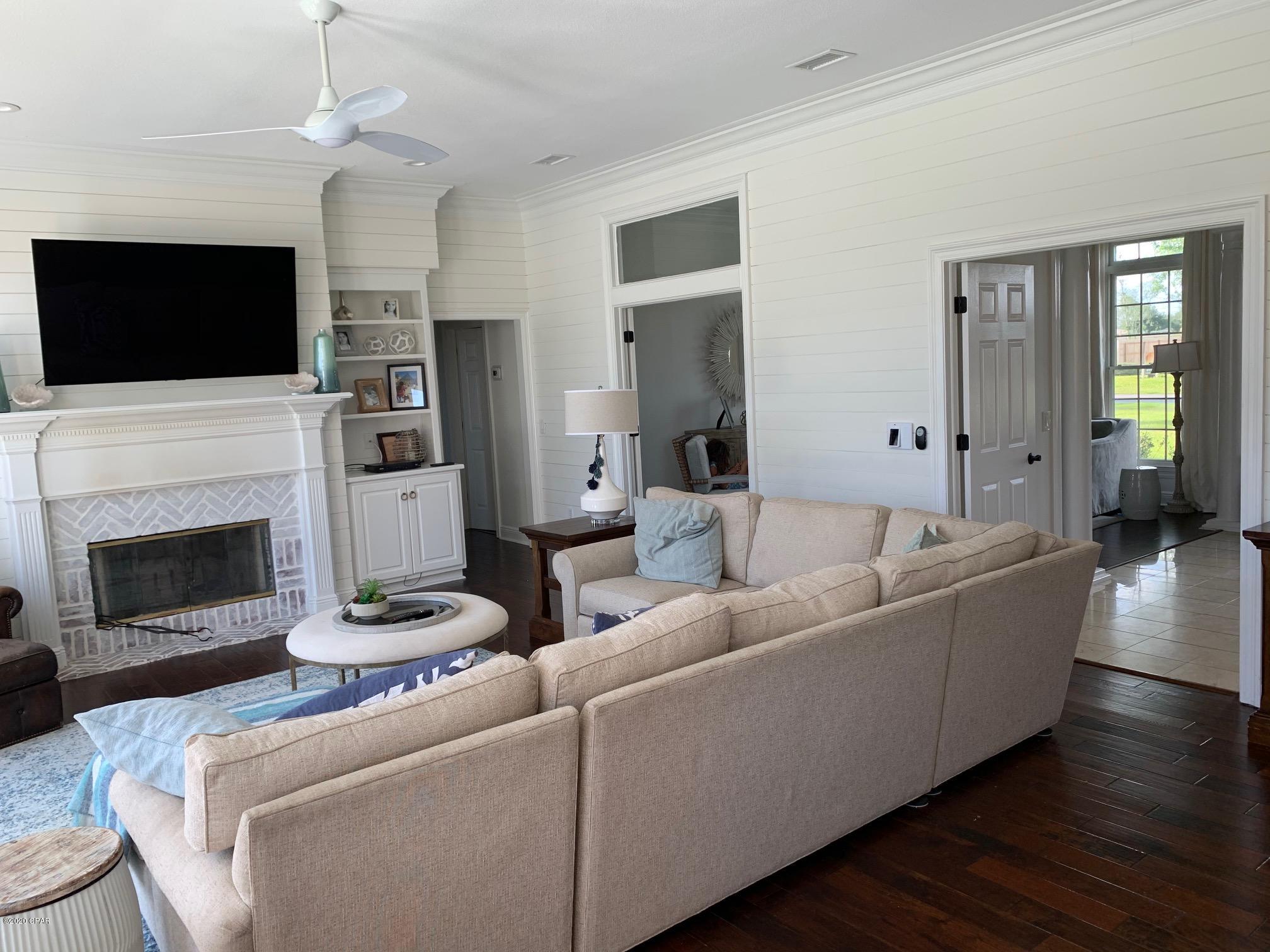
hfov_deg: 67.3
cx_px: 635
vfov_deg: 53.1
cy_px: 476
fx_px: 954
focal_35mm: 26
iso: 40
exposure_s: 1/121
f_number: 1.8
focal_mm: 4.25
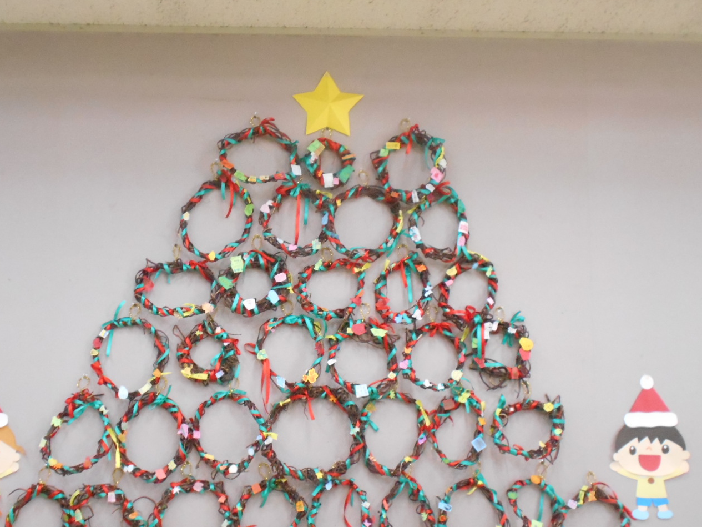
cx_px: 303
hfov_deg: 43.7
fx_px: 872
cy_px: 308
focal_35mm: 43
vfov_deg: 33.5
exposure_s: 1/50
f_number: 3.6
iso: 800
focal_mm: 5.8
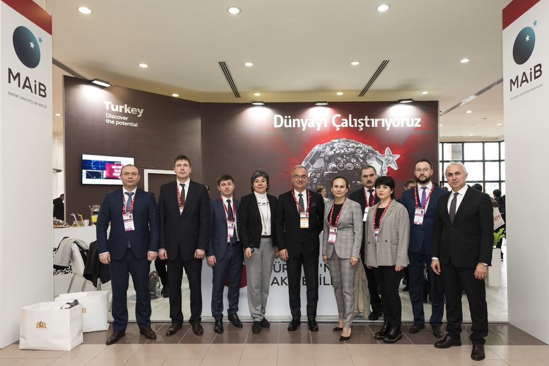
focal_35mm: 21
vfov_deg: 59.5
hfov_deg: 81.2
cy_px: 183
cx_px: 274
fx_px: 320
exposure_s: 1/60
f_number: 3.5
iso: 400
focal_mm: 21
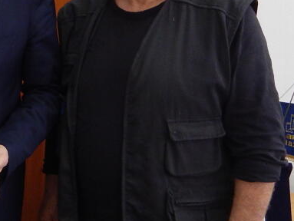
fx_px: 612
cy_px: 73
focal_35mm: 72
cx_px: -46
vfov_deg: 20.4
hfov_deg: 24.8
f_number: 3
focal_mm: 4
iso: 280
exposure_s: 1/30
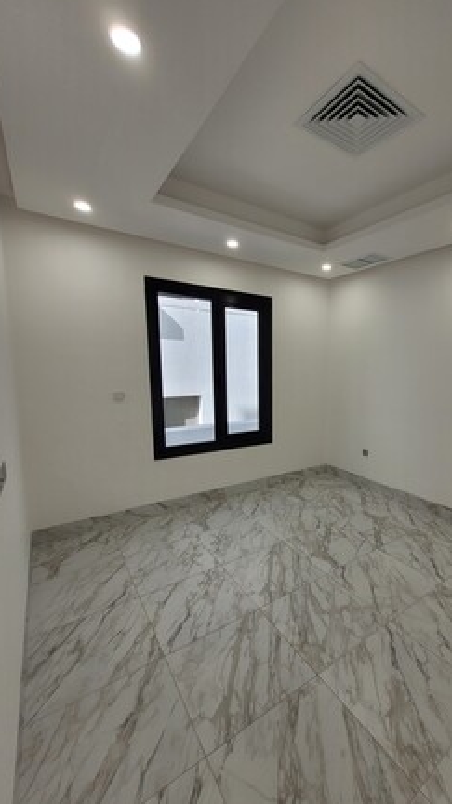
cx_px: 308
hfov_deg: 68.2
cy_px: 412
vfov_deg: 103.0
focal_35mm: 15
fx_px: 320
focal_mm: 1.74
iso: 64
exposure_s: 1/100
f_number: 2.2
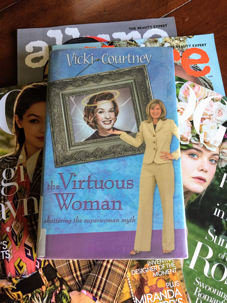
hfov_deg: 48.2
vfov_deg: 61.7
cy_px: 152
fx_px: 254
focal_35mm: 29
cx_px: 114
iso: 125
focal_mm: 4.15
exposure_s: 1/30
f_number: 2.2
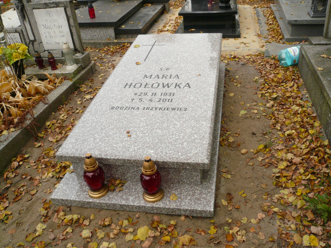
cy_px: 129
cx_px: 183
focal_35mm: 31
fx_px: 296
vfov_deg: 45.4
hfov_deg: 58.2
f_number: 2.8
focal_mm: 4.6
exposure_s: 1/320
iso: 100
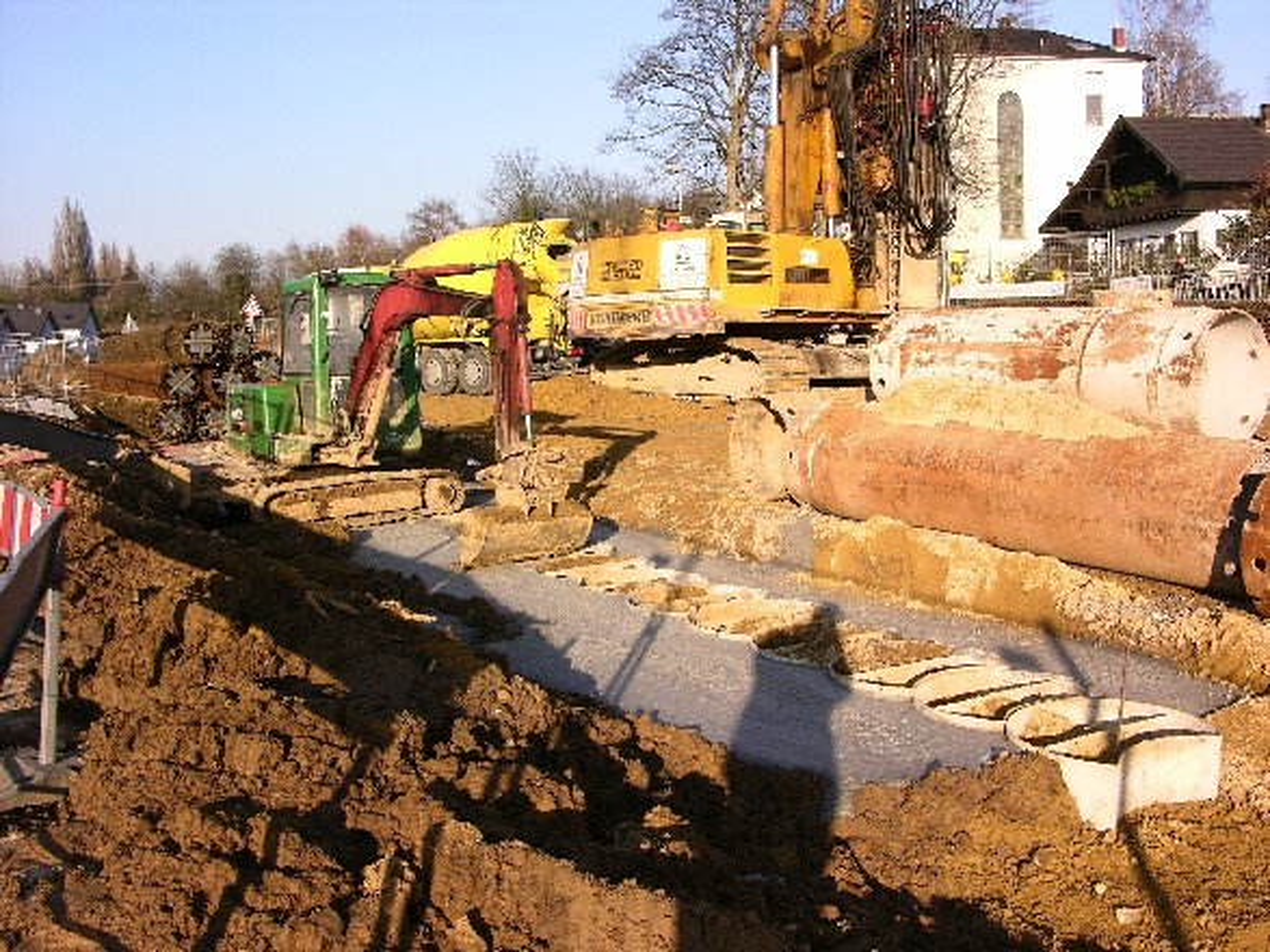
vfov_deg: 40.7
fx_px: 1284
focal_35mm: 35
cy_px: 476
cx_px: 635
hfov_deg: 52.6
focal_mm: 8.9
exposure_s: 1/105
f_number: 7.1
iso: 50
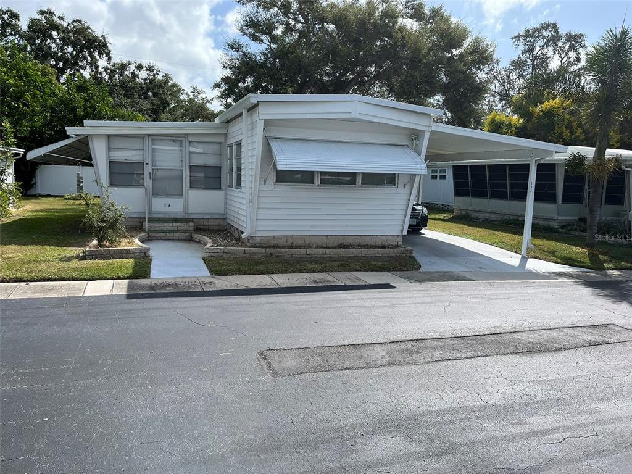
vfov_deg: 53.1
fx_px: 475
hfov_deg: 67.3
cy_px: 237
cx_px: 316
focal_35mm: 26
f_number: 1.6
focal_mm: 5.1
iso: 50
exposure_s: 1/3623
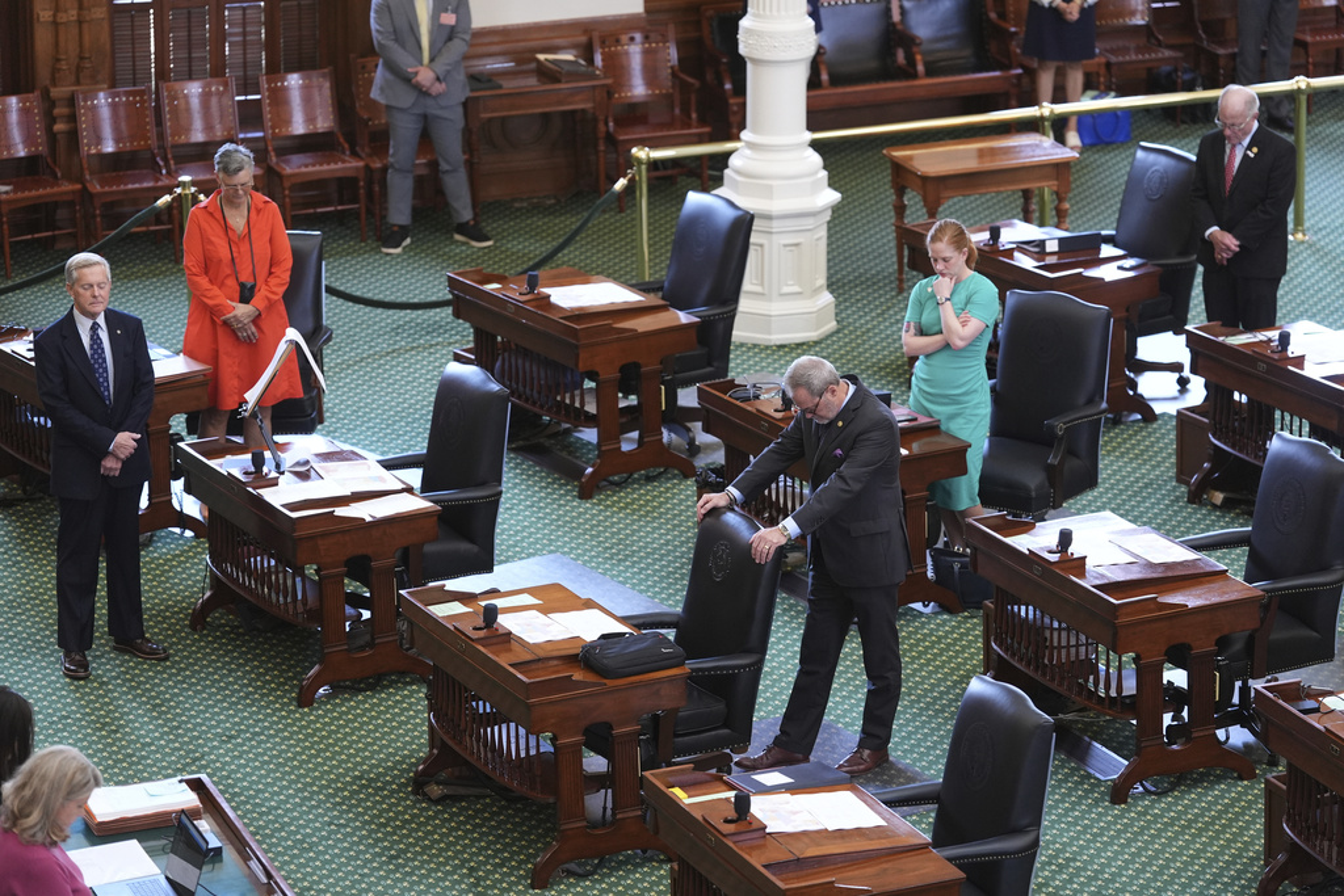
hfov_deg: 15.6
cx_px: 672
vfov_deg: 10.5
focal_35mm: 131
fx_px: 4891
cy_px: 448
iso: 2500
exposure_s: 1/250
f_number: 2.8
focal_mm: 131
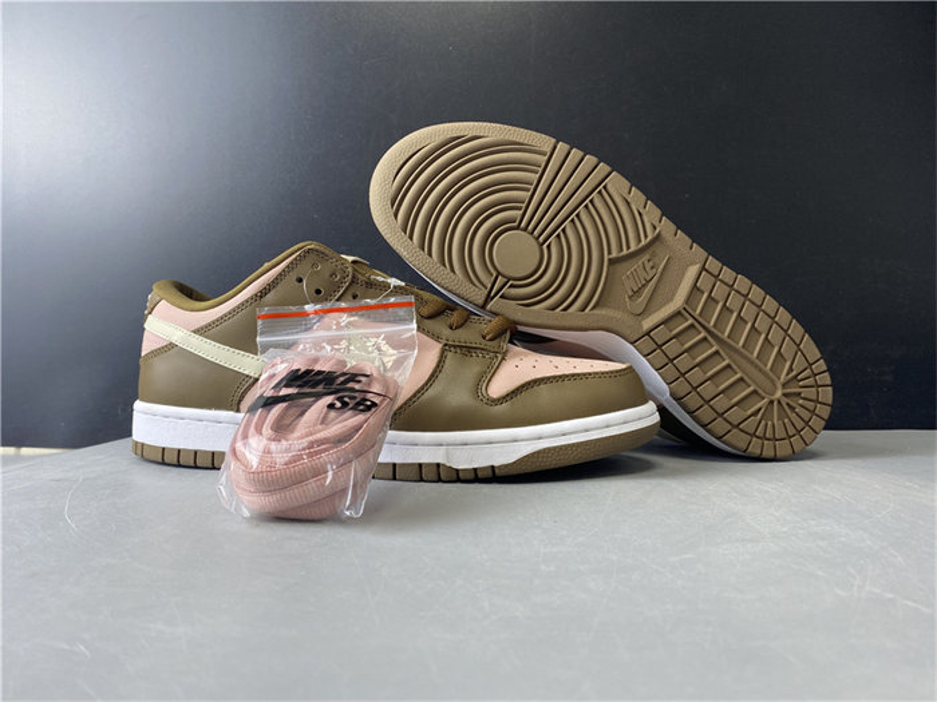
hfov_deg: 67.3
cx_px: 468
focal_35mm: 26
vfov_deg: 53.1
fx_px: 704
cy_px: 351
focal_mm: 4.25
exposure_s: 1/50
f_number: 1.8
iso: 80
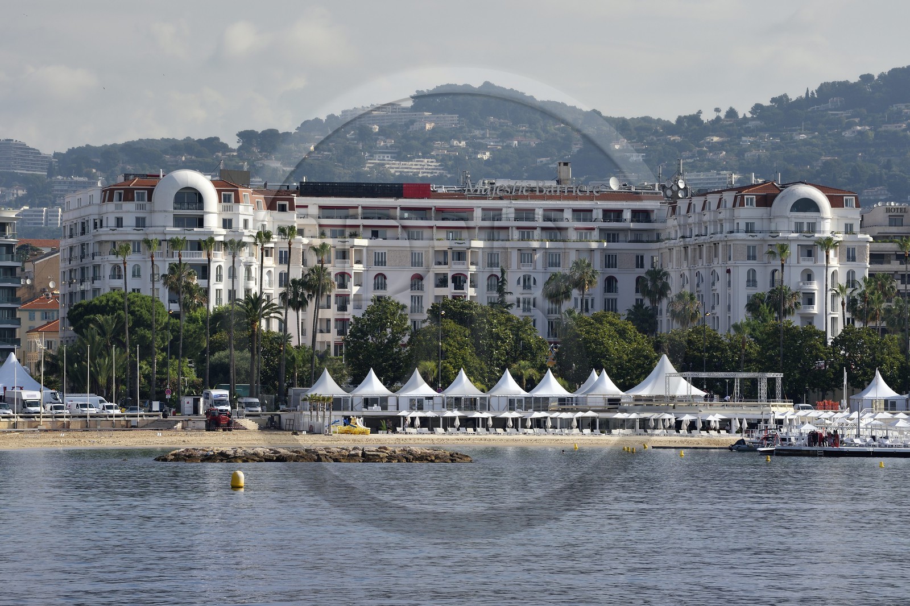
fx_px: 4296
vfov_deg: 8.1
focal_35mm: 170
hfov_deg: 12.1
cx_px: 455
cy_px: 303
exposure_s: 1/400
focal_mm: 170
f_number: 10
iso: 200
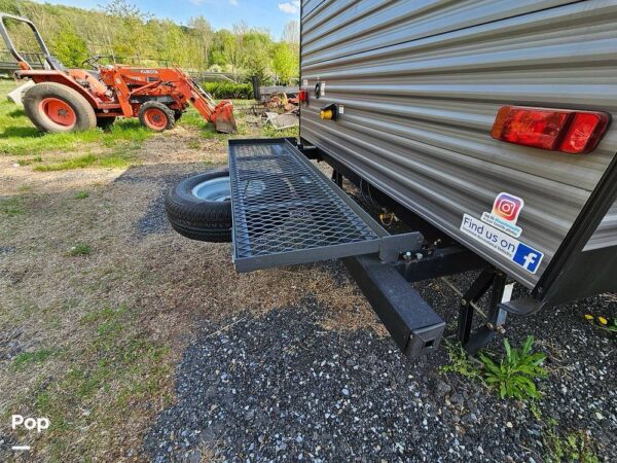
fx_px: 232
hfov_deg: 106.2
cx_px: 308
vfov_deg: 89.9
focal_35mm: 13
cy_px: 232
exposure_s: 1/284
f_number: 2.2
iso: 50
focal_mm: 2.2
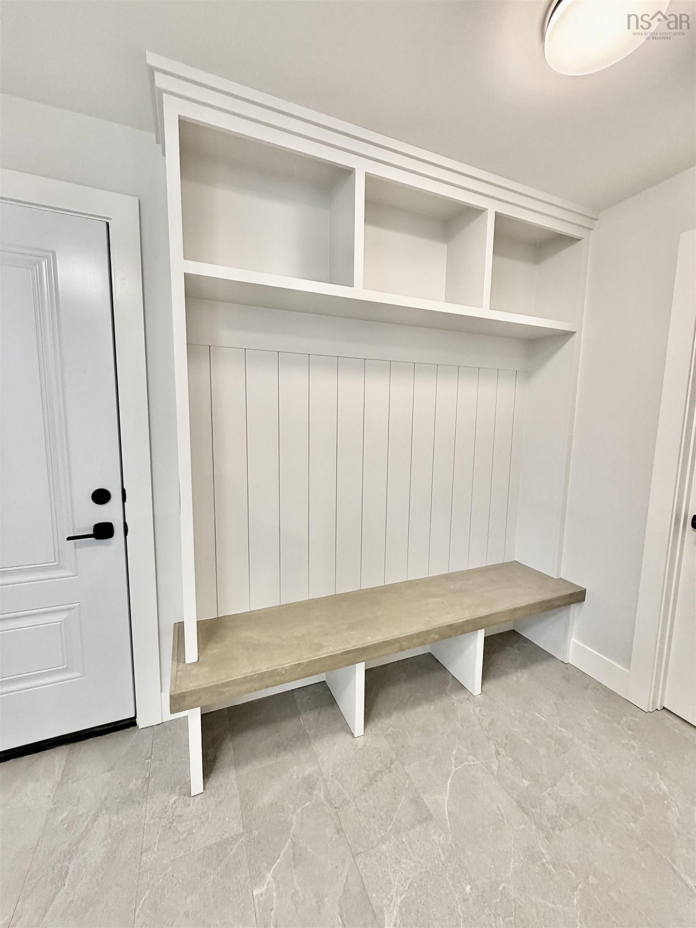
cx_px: 348
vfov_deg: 102.1
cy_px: 464
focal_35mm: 14
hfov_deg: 85.7
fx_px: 375
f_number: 2.2
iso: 200
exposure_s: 1/60
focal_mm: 2.22
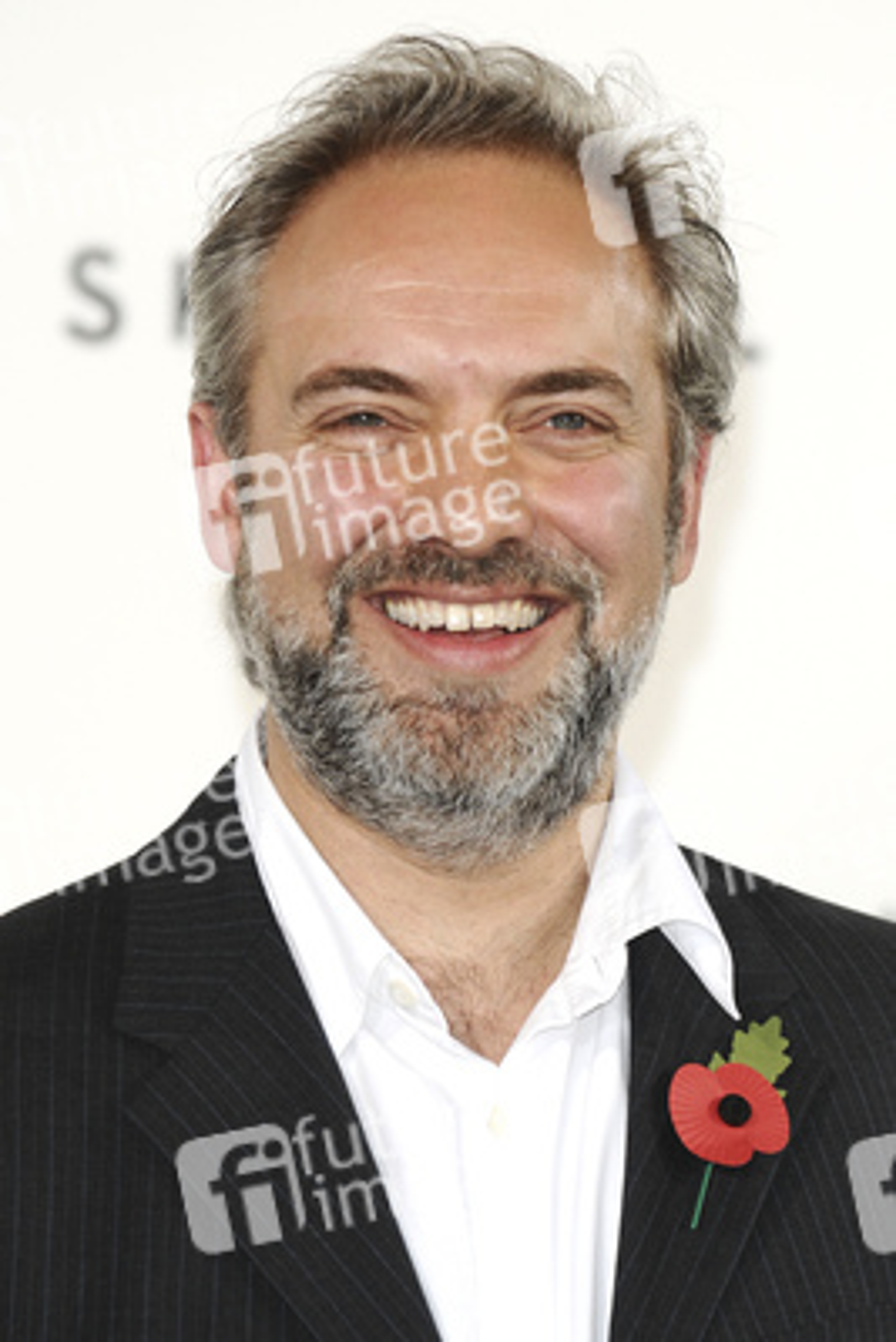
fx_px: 11189
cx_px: 448
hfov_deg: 4.6
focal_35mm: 300
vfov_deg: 6.9
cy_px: 671
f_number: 4.5
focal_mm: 200
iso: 320
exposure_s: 1/250
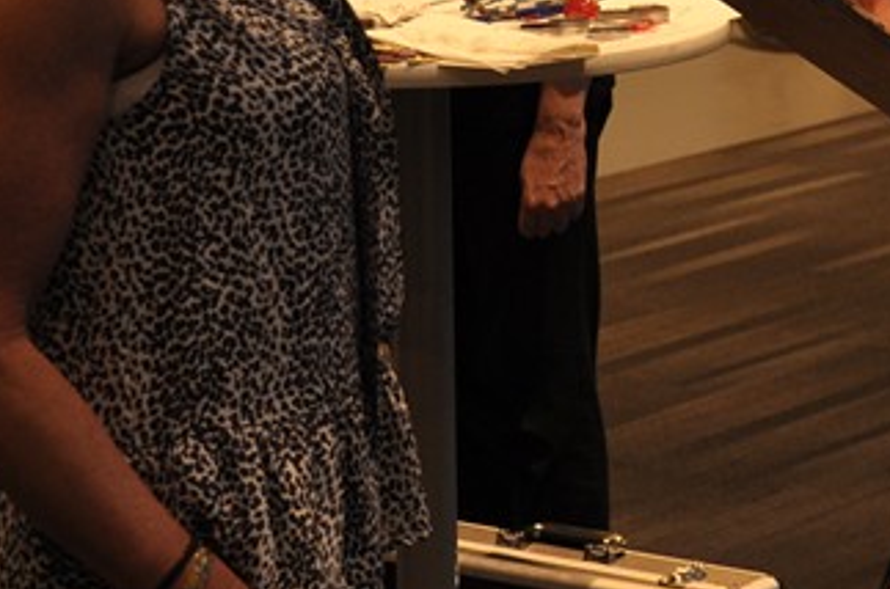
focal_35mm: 163
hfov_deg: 12.5
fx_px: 4011
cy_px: 146
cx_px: 873
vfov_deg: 8.4
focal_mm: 35
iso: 400
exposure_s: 1/30
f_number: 5
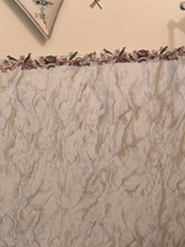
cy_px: 278
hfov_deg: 16.0
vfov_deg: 20.2
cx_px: 141
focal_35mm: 92
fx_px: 656
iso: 160
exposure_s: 1/120
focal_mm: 6.76
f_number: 1.78
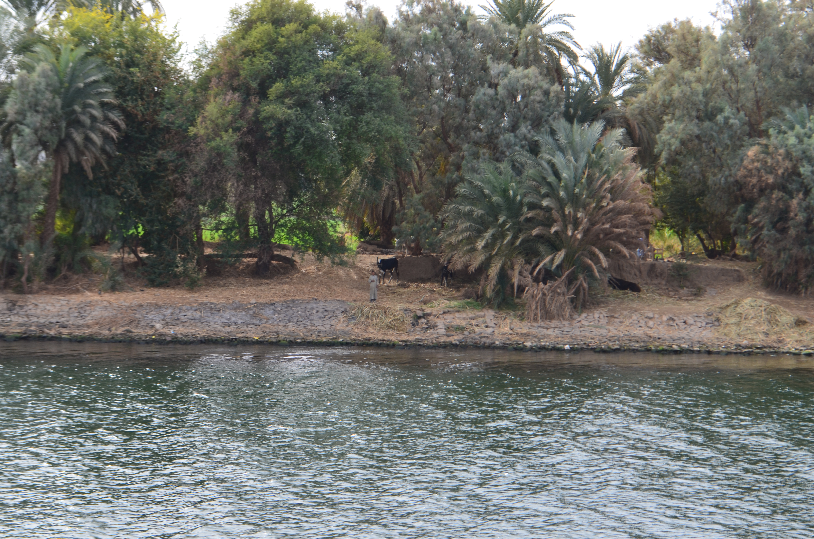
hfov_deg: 24.7
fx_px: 1862
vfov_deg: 16.5
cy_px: 270
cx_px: 407
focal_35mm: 82
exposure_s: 1/100
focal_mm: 55
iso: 200
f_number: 11
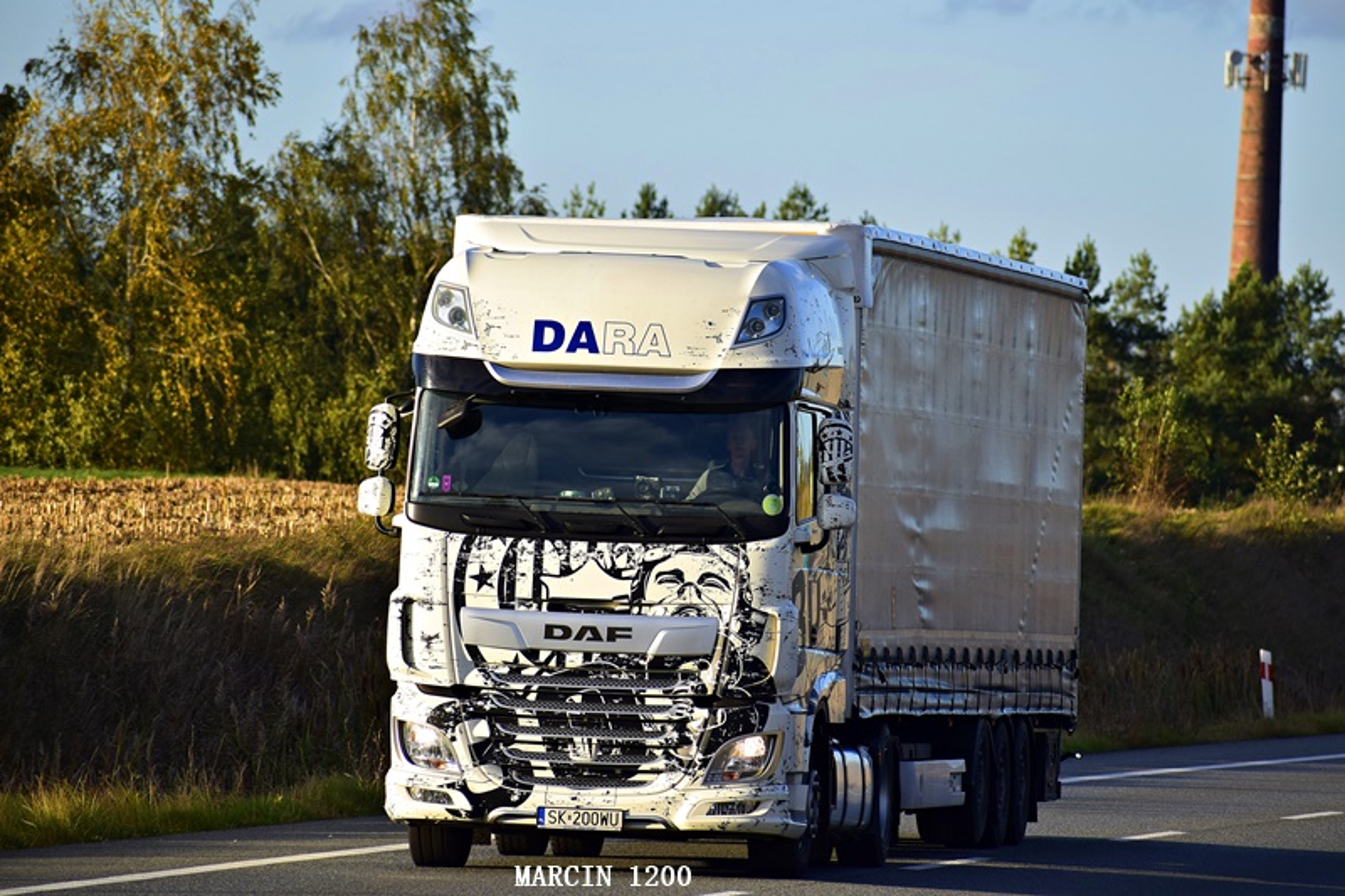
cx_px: 672
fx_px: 14007
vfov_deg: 3.7
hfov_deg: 5.5
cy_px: 448
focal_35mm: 375
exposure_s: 1/800
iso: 400
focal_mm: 250
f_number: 7.1
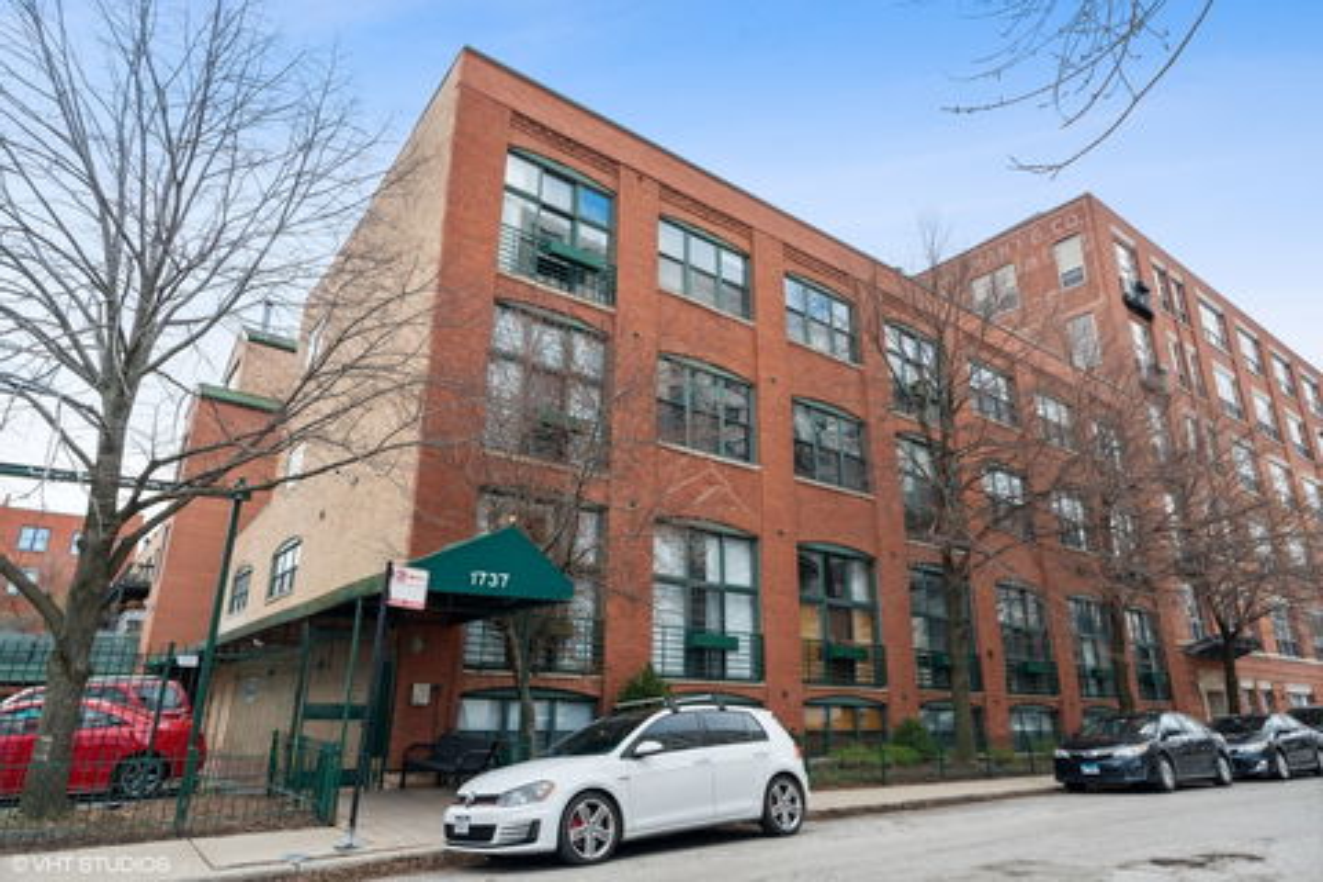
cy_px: 441
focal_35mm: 22
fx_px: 808
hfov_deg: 78.6
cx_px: 662
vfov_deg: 57.2
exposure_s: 1/800
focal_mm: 22
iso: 320
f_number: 7.1
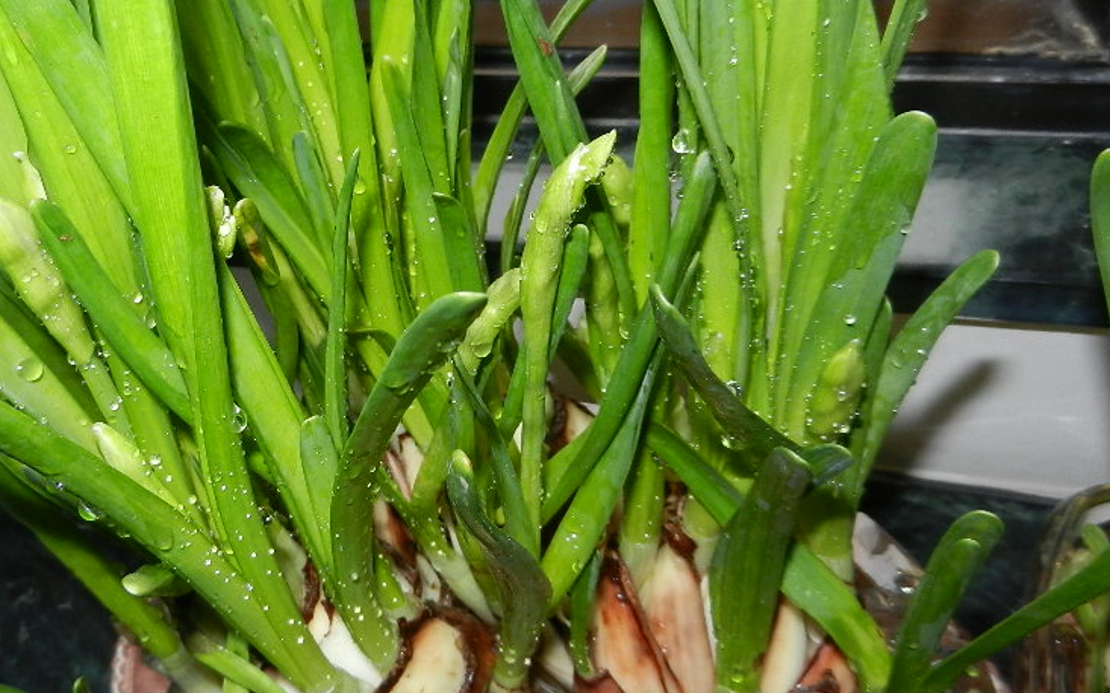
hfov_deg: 52.2
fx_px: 1119
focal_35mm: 37
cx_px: 413
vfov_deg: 34.4
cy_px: 292
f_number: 7
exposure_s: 1/30
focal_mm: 4.5
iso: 200
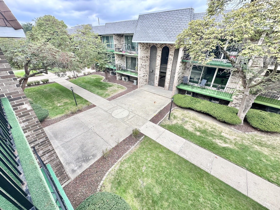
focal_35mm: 14
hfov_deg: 102.1
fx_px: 113
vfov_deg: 85.7
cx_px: 140
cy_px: 105
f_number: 2.2
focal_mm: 2.22
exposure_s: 1/394
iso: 40
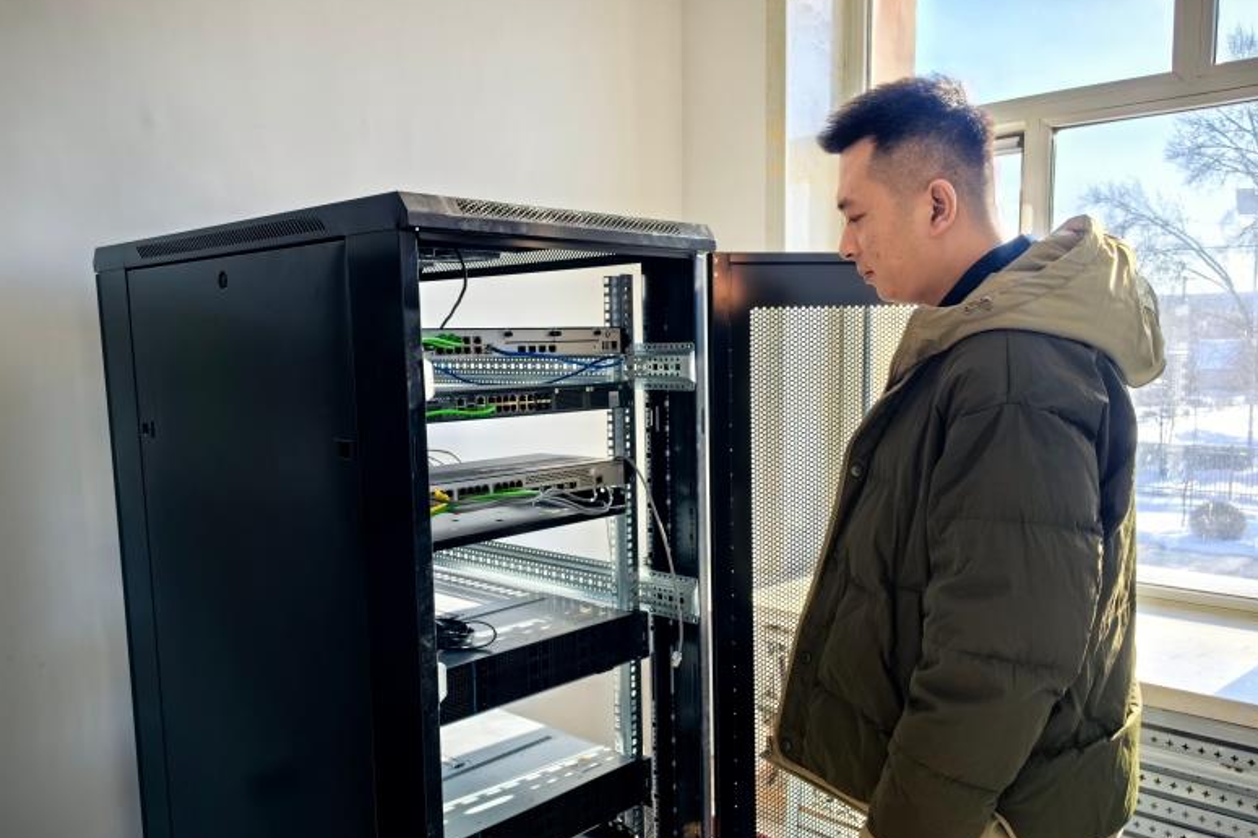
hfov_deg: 63.7
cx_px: 643
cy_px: 463
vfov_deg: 44.9
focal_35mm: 29
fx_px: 1013
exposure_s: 1/100
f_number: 2
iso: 50
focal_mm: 5.75
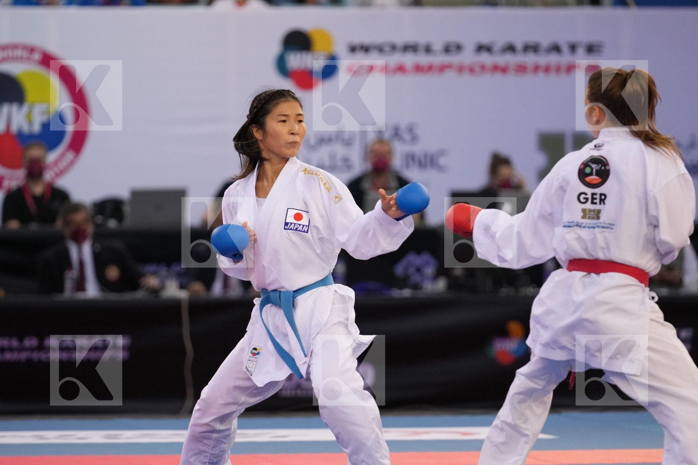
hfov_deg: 6.9
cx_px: 349
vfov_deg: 4.6
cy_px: 232
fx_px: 5816
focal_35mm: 300
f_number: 2.8
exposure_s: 1/1000
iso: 2000
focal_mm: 200
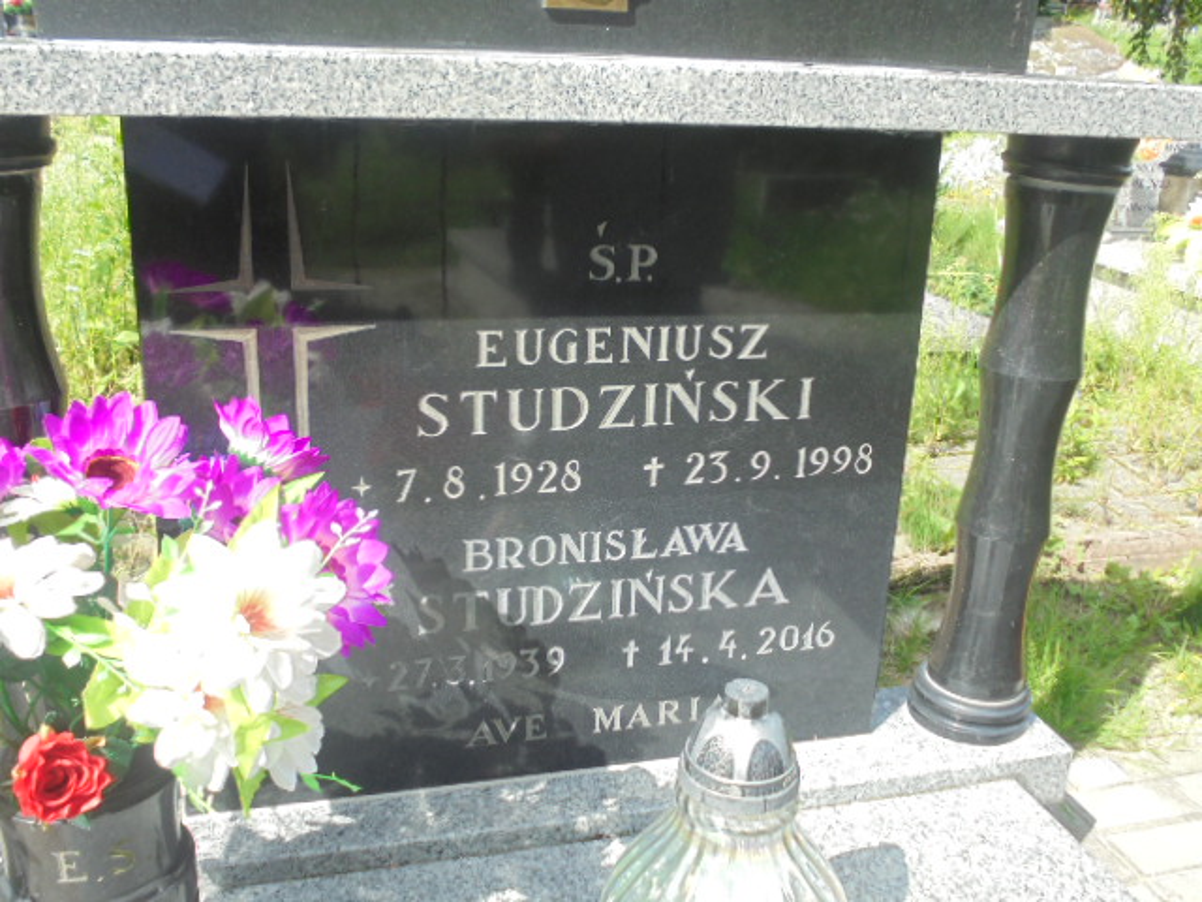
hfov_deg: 54.0
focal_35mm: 34
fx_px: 1181
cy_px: 451
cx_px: 601
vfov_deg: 41.8
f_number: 4
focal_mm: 6.1
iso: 100
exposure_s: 1/320
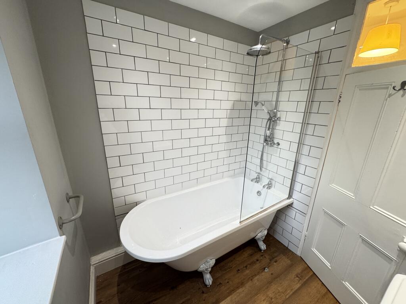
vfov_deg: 85.7
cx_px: 203
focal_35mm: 14
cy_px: 152
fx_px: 164
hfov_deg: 102.1
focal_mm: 2.22
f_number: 2.2
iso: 160
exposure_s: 1/50
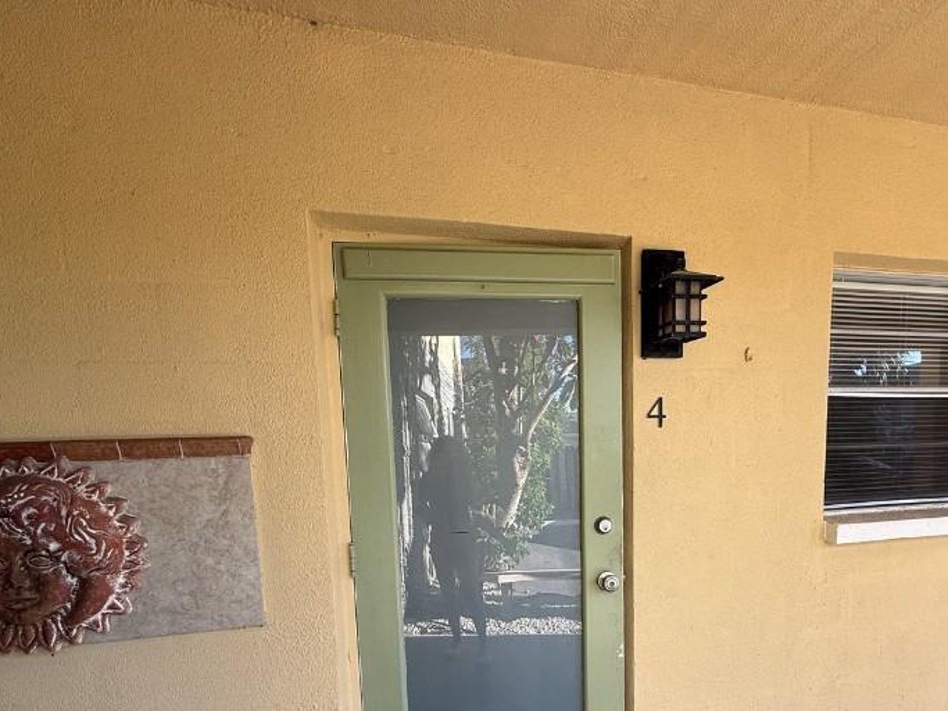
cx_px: 516
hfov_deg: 78.8
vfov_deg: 60.4
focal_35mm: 21
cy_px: 522
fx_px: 575
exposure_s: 1/128
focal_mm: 2.22
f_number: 2.2
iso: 50
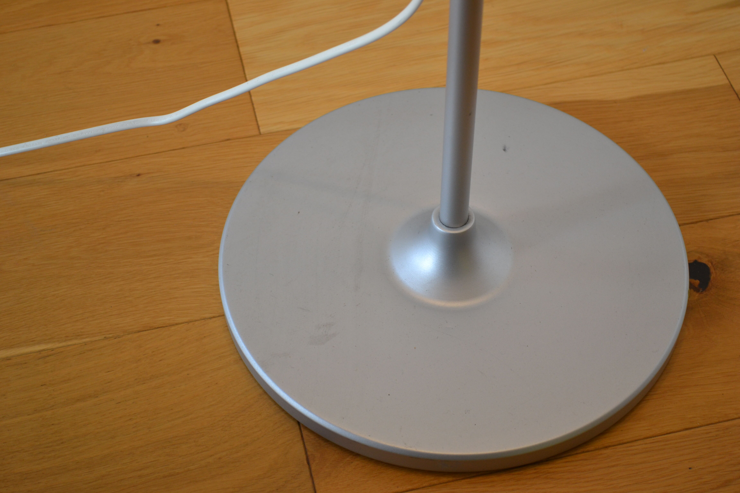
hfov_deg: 31.9
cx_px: 370
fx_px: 1295
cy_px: 246
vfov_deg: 21.6
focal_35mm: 63
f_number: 5.3
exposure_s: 1/40
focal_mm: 42
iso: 400
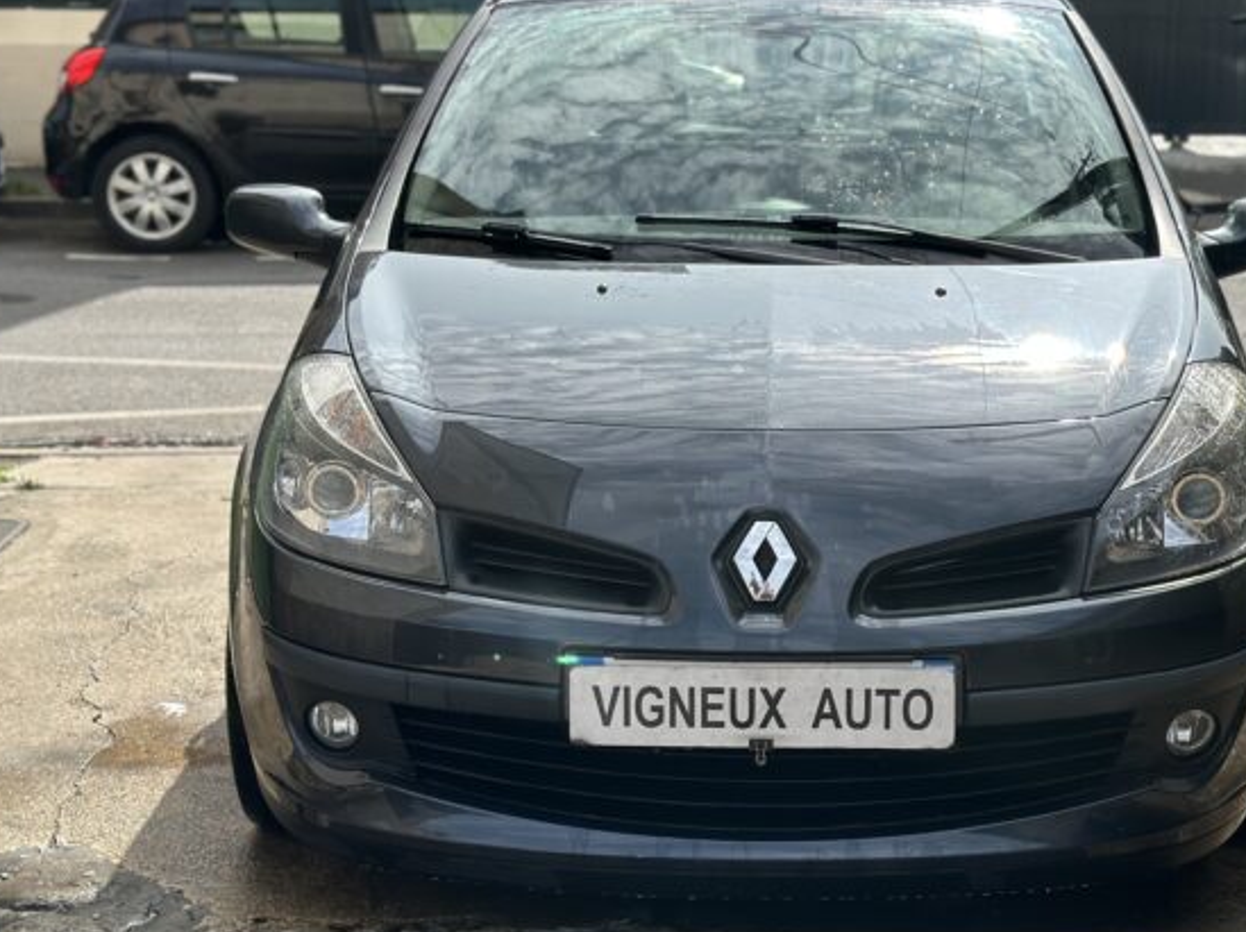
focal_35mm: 70
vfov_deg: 21.0
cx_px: 801
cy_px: 474
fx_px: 2518
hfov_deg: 27.7
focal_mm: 6.86
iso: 80
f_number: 1.78
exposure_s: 1/4785
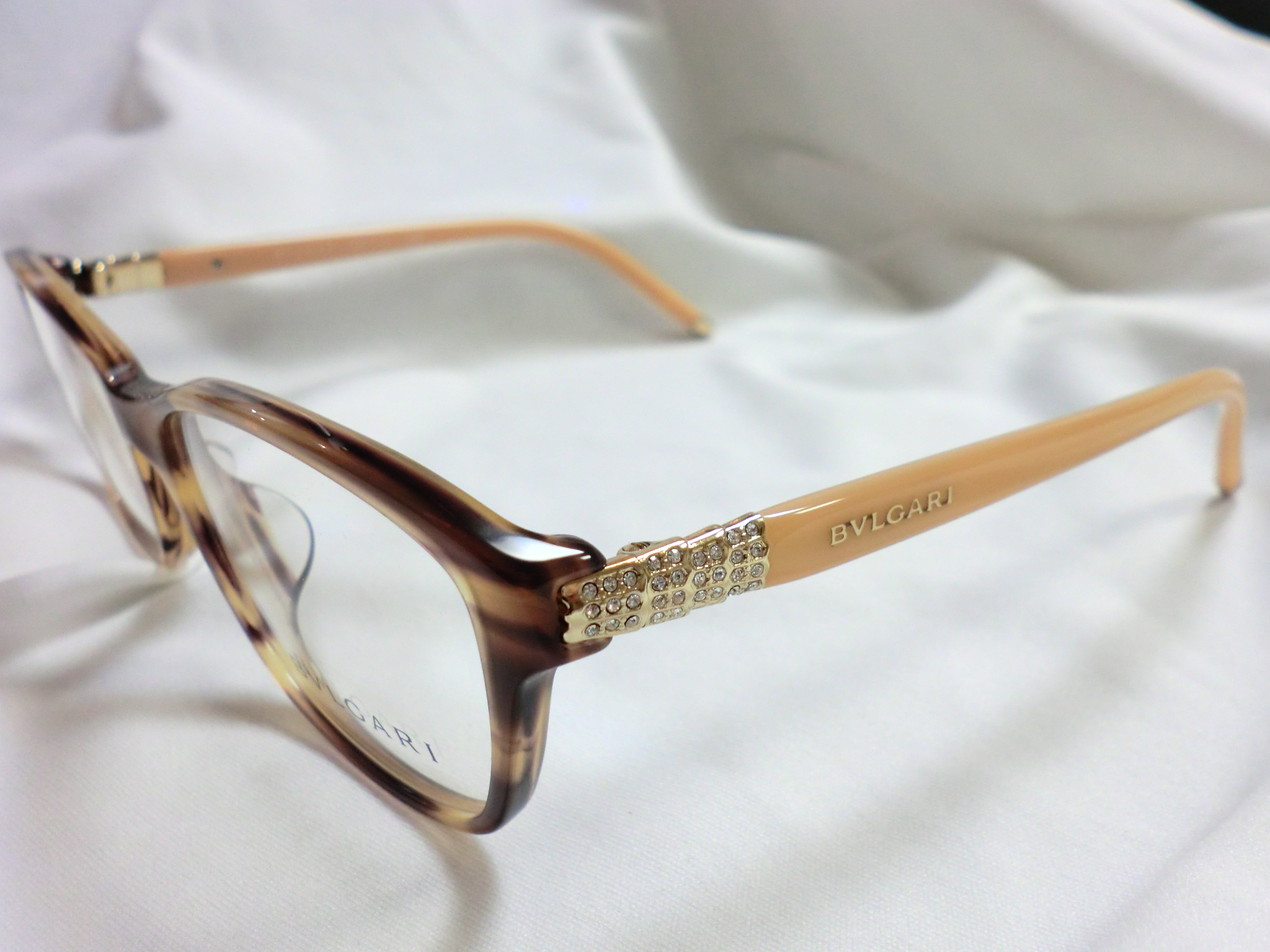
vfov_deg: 44.2
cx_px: 635
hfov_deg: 56.8
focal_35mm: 32
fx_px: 1174
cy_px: 476
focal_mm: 5.8
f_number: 3.5
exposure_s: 1/60
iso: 200
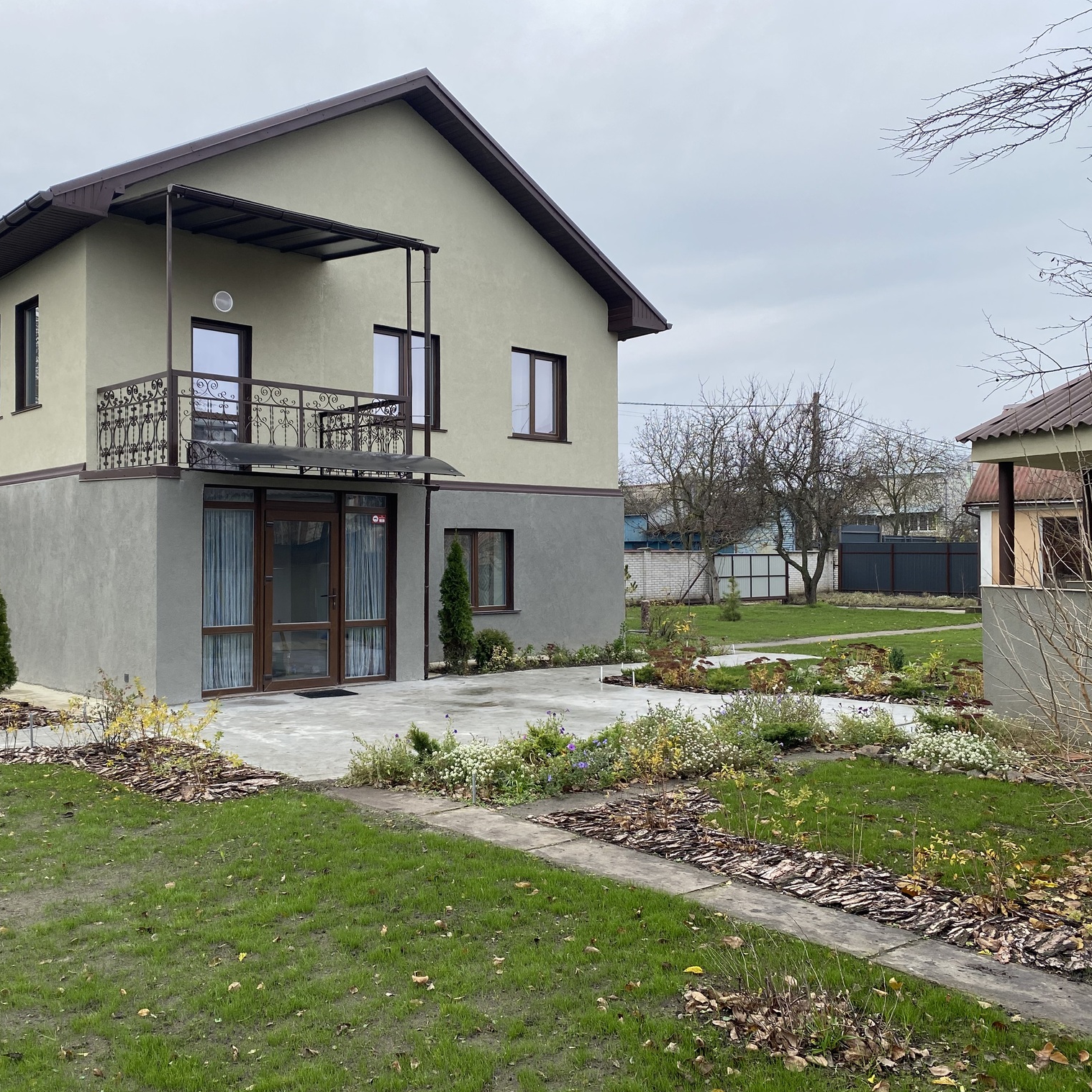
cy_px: 550
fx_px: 1106
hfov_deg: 52.2
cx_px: 436
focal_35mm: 31
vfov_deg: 52.5
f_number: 1.8
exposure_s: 1/647
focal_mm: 4.25
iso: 32
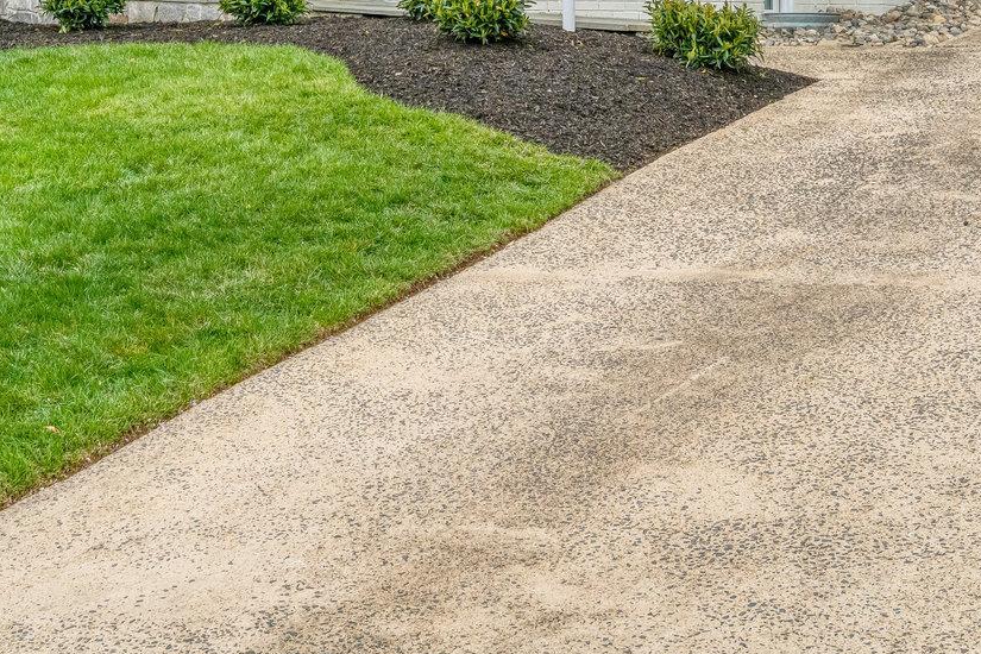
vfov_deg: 18.0
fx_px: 1962
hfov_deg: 28.0
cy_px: -140
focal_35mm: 72
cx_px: 376
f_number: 8
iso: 1250
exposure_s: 1/1600
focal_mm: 29
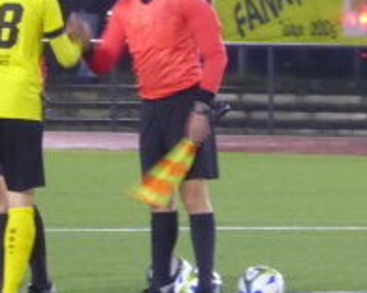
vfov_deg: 1.7
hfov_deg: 2.1
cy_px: 124
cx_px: 9
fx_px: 9797
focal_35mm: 902
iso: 1600
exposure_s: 1/10
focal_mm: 71.7
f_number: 6
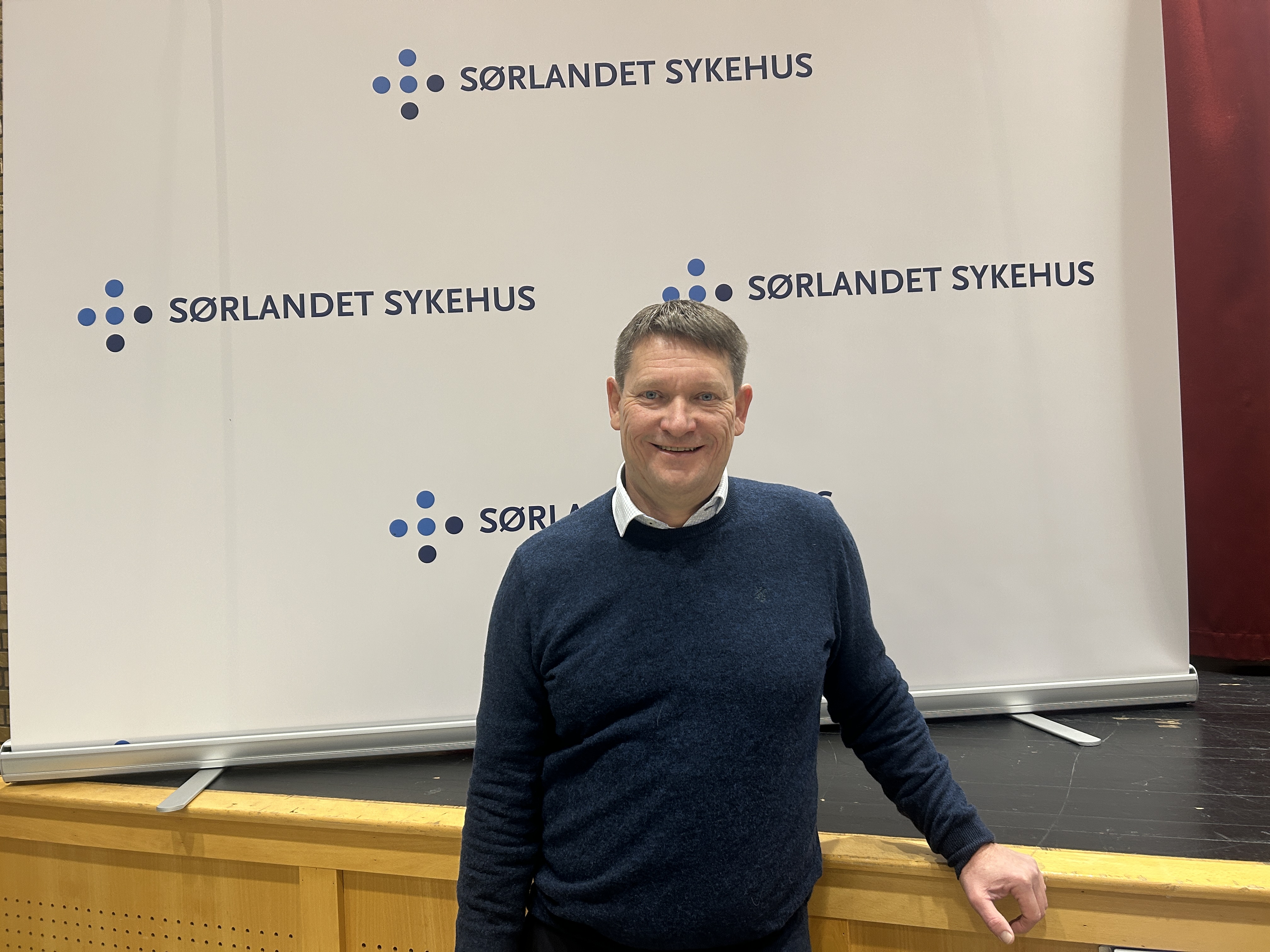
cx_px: 635
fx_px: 954
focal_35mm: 26
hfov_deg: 67.3
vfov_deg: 53.1
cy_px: 476
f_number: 1.5
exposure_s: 1/100
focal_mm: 5.7
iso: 125
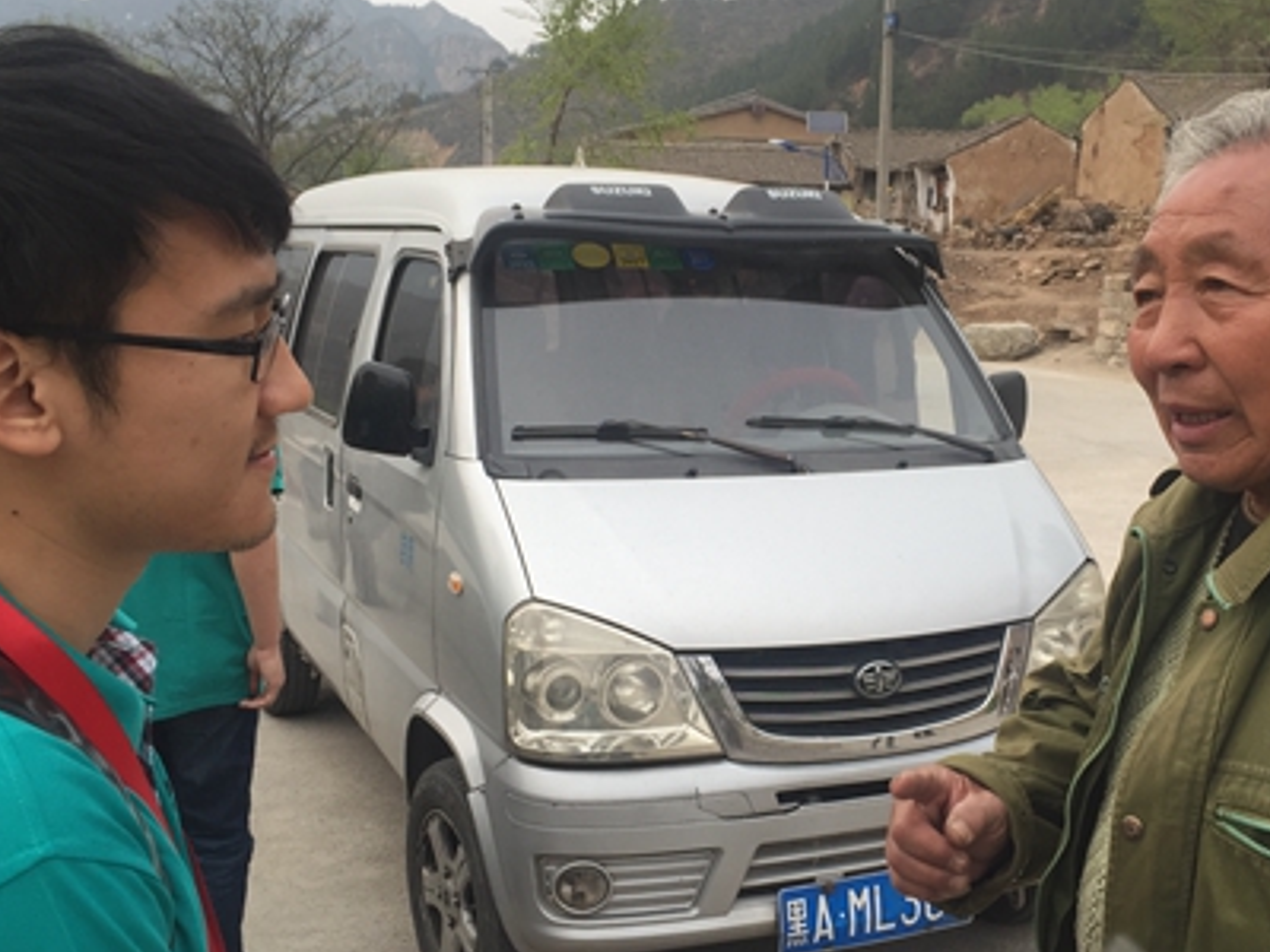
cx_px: 778
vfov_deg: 34.3
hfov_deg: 44.5
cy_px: 506
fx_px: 1541
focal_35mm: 42
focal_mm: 4.15
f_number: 2.2
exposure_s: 1/549
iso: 32
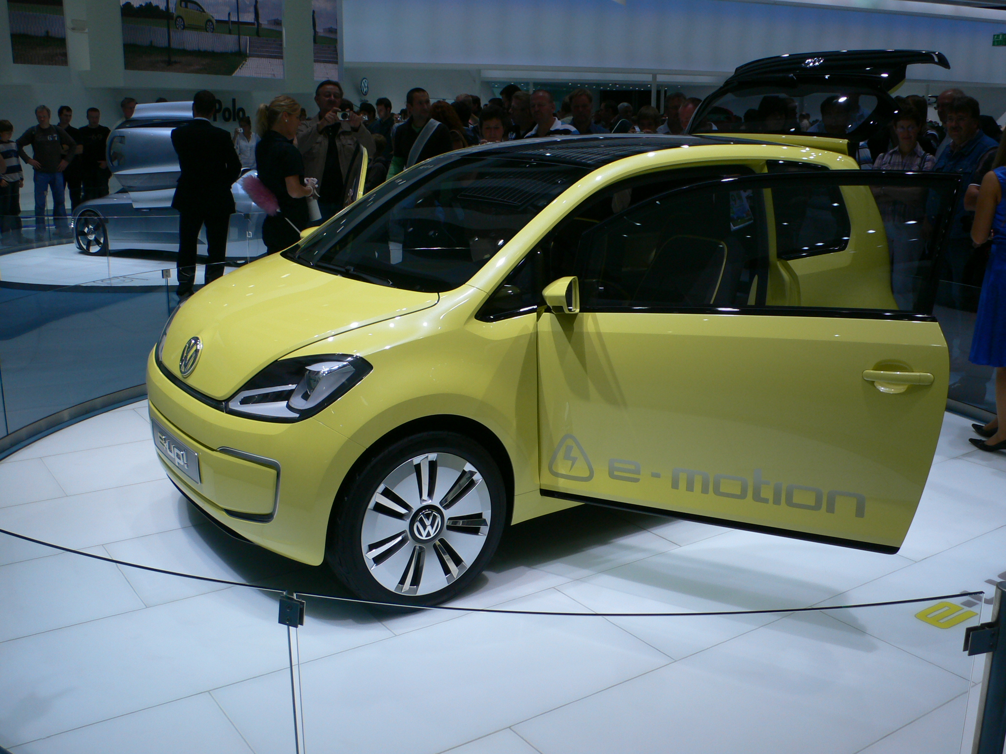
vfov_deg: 41.8
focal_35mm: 34
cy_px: 377
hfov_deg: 54.0
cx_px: 503
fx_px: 988
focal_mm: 6.3
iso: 80
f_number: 4
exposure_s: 1/320
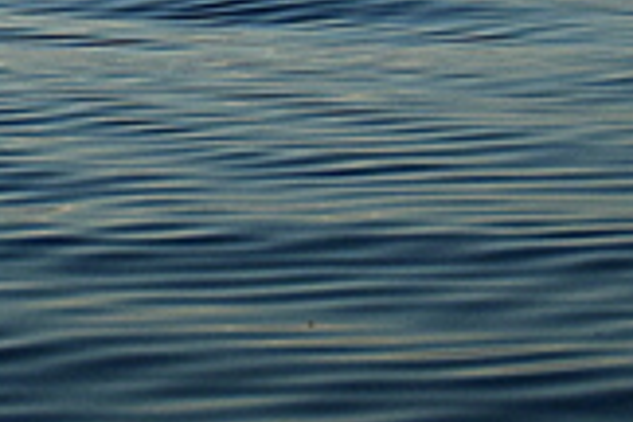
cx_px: -770
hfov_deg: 7.7
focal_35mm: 252
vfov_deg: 5.4
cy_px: -277
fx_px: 4431
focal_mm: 34
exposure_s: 1/500
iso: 400
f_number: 11
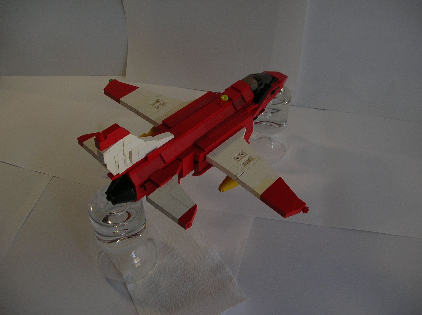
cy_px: 158
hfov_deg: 52.7
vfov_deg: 40.6
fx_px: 426
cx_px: 211
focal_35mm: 35
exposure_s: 1/30.7
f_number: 2.8
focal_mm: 5.8
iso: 50
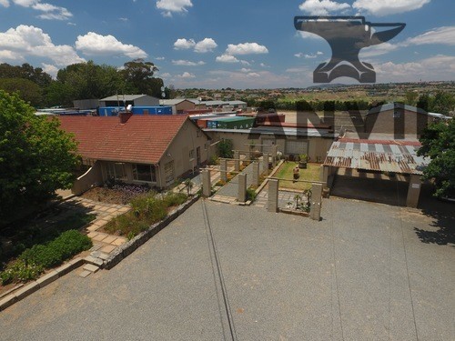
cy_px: 170
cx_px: 228
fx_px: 263
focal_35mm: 20
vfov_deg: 66.0
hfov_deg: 81.7
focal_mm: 3.61
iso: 100
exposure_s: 1/549
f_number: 2.8
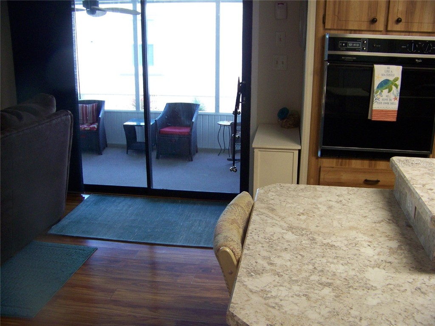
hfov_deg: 51.4
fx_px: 452
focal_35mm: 36
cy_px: 163
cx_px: 218
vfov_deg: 39.7
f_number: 2.8
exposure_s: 1/30
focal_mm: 5.85
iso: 160
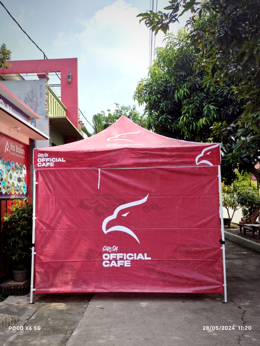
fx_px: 250
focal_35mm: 25
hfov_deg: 54.9
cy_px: 173
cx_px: 130
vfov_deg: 69.4
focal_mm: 4.71
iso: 50
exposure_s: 1/1190
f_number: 1.79
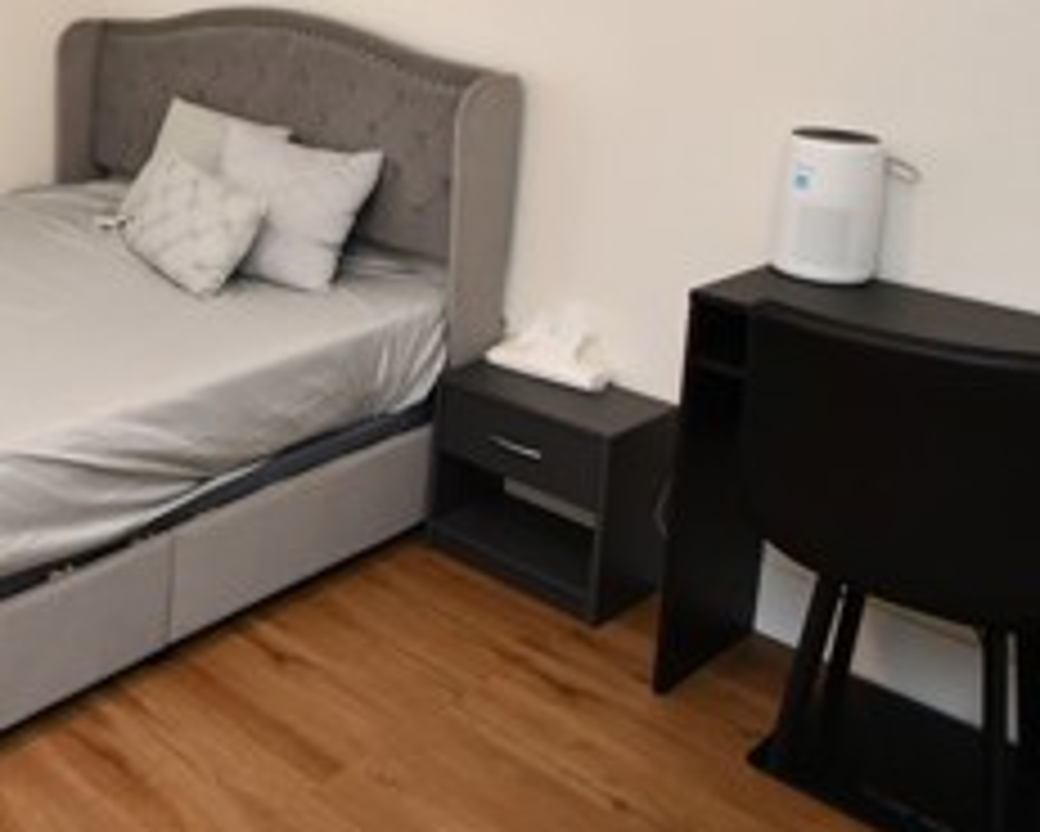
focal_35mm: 39
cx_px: 0
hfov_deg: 40.9
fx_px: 1201
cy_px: 97
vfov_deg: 36.1
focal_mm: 10
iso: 360
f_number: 4
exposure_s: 1/60
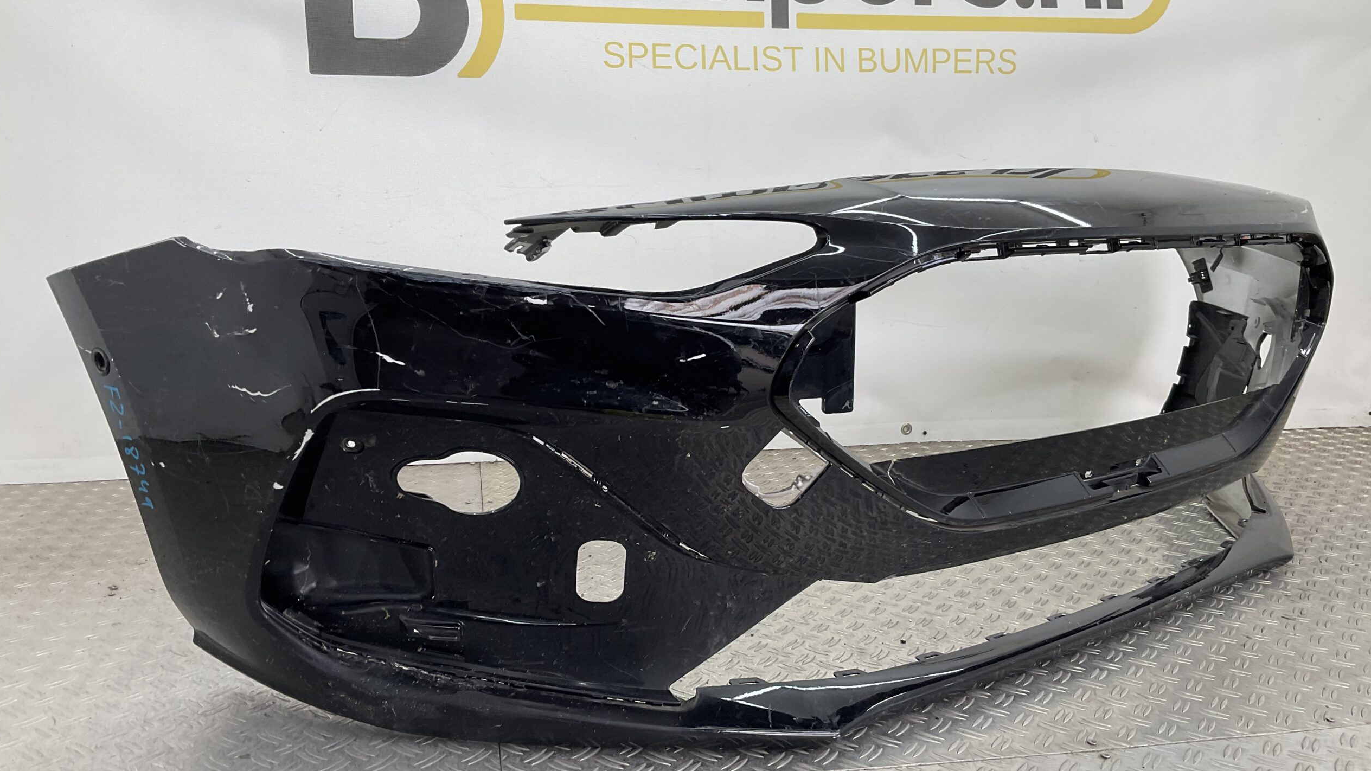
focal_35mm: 32
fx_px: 1163
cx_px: 687
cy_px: 382
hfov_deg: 61.0
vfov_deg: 36.7
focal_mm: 3
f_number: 1.8
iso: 20
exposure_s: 1/120
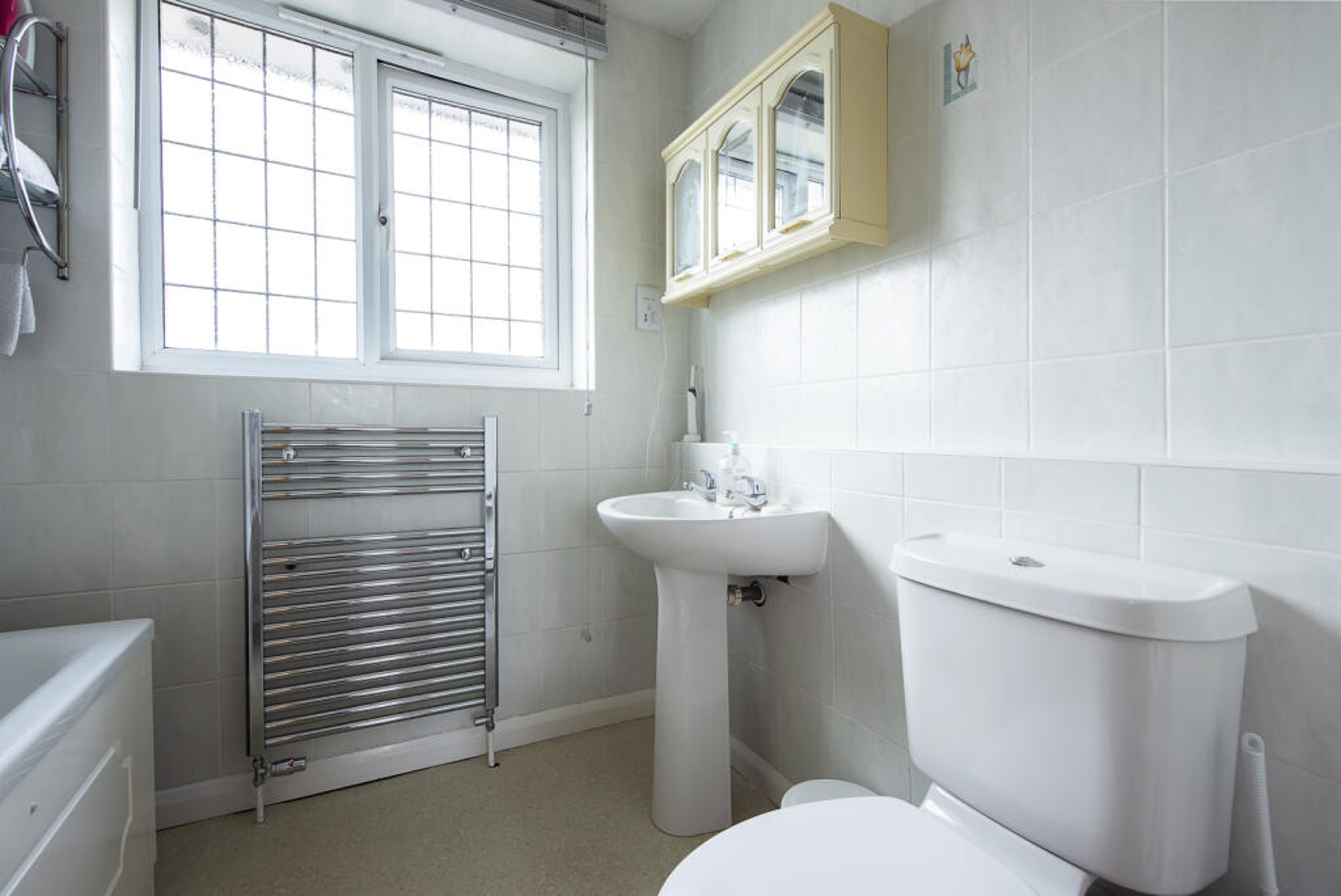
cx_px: 670
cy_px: 448
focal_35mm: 15
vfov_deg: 77.4
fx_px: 559
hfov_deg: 100.4
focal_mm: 15
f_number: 10
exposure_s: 1/25
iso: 320
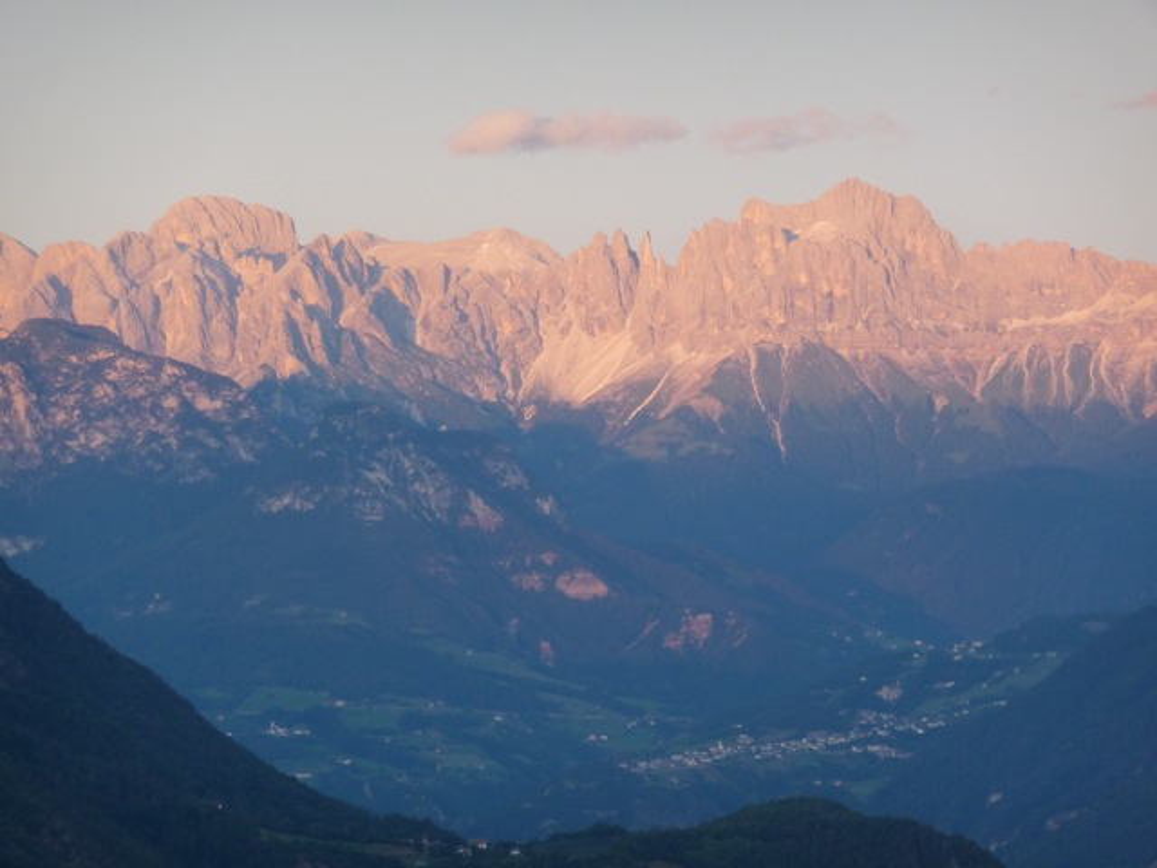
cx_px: 578
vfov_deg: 5.3
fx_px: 9359
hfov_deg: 7.1
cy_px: 434
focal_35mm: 280
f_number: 4.9
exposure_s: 1/125
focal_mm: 47
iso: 200
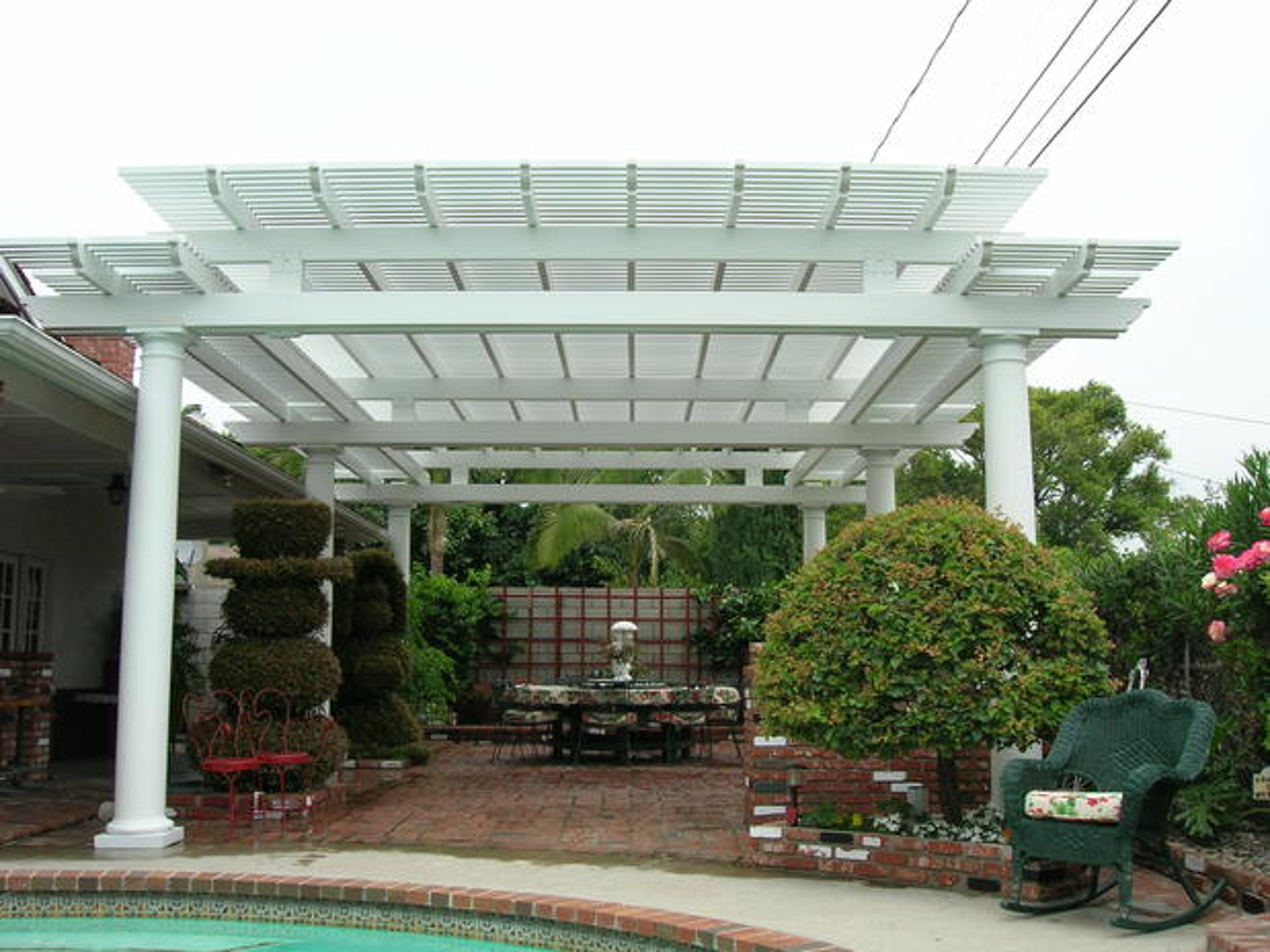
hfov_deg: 54.0
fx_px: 1247
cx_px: 635
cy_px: 476
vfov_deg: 41.8
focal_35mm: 34
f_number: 4.9
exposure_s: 1/224
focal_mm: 5.7
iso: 50
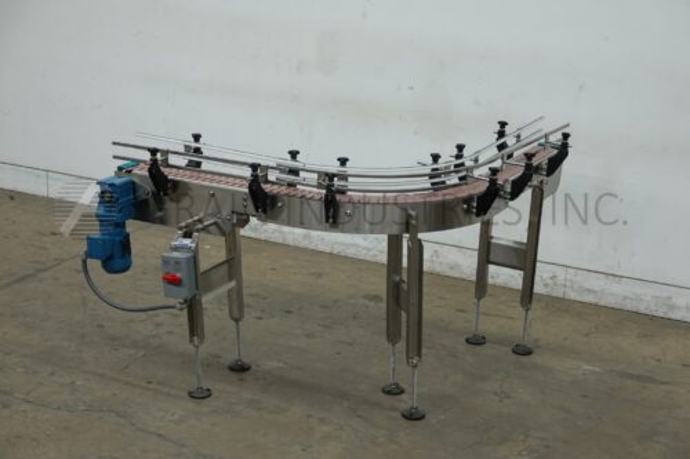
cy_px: 230
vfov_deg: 21.2
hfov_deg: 31.4
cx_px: 345
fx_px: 1226
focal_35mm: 64
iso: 250
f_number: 4
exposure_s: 1/80
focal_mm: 23.39
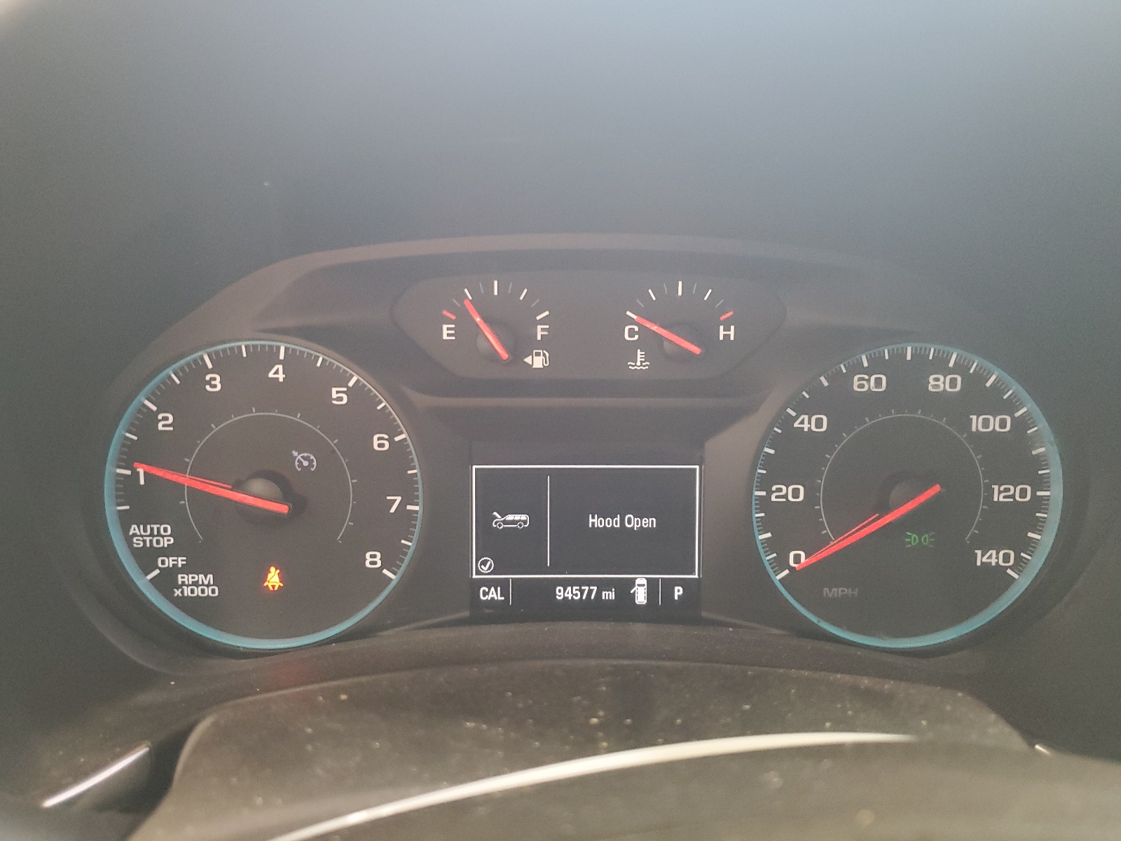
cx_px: 560
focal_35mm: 26
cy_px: 420
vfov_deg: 53.1
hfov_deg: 67.3
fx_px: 842
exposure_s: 1/15
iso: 305
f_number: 1.5
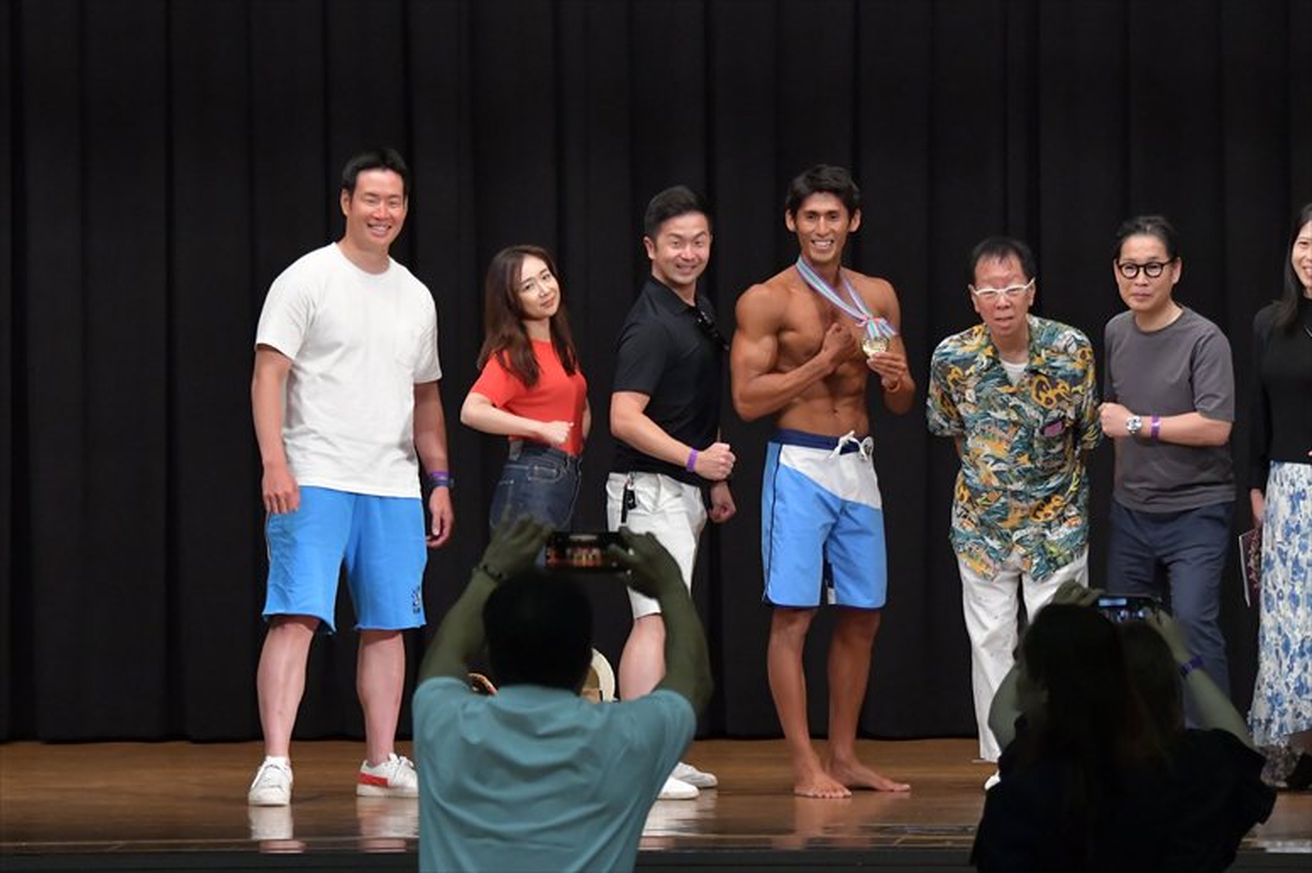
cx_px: 656
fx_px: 6666
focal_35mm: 183
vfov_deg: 7.5
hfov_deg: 11.2
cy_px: 436
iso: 6400
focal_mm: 122
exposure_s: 1/400
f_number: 5.6
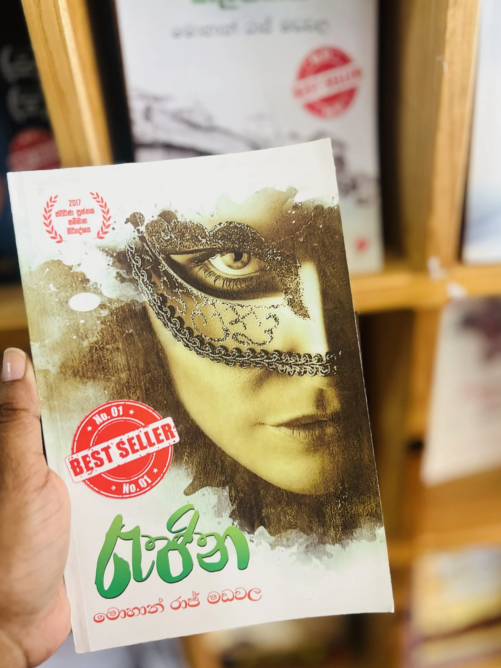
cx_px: 238
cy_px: 356
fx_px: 540
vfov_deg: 63.4
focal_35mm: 28
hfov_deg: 49.7
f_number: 1.5
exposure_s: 1/60
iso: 200
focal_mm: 5.7
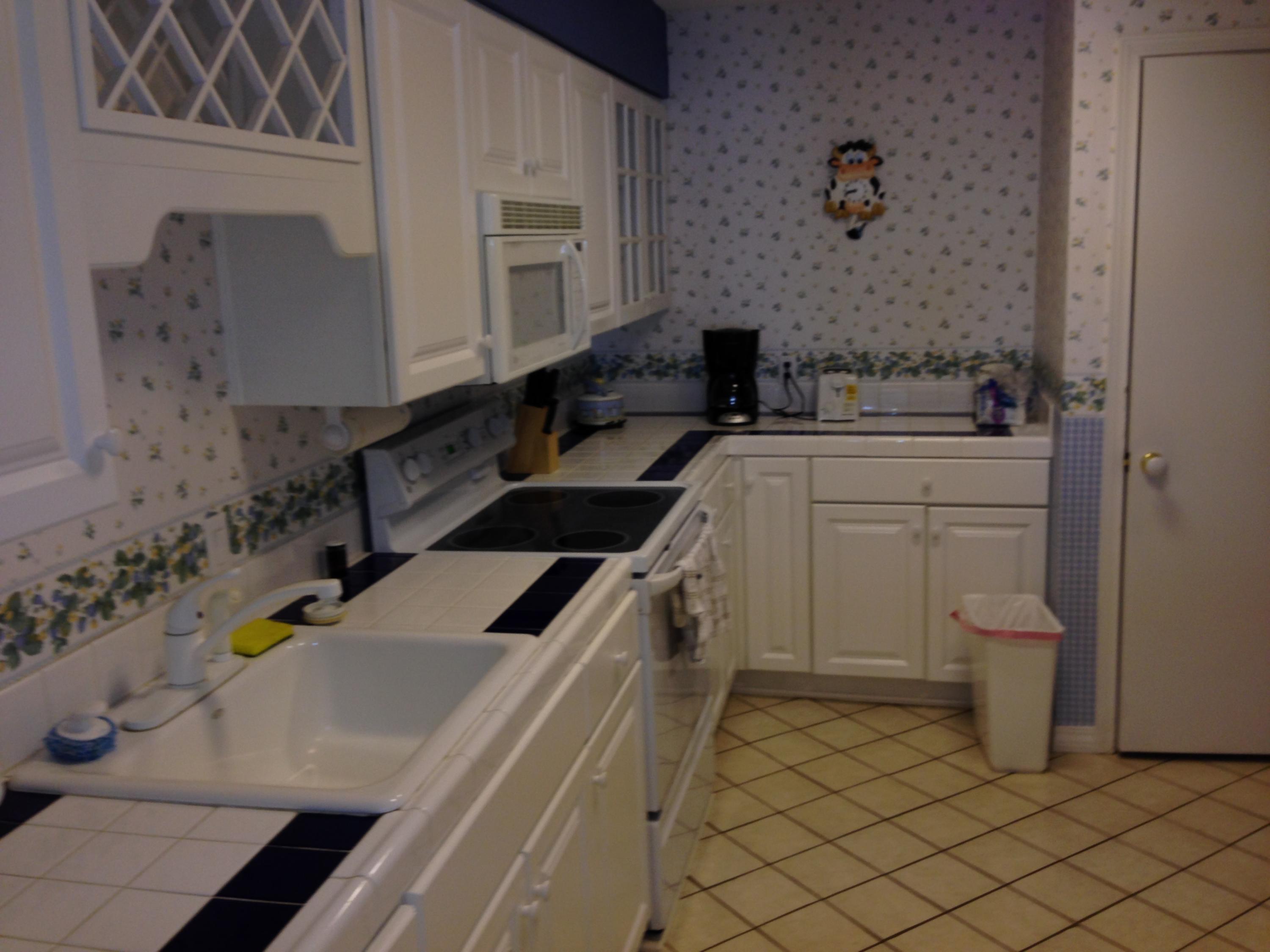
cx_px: 635
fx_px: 1211
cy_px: 476
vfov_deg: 42.9
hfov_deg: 55.4
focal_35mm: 33
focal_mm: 4.12
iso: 50
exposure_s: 1/21
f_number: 2.4
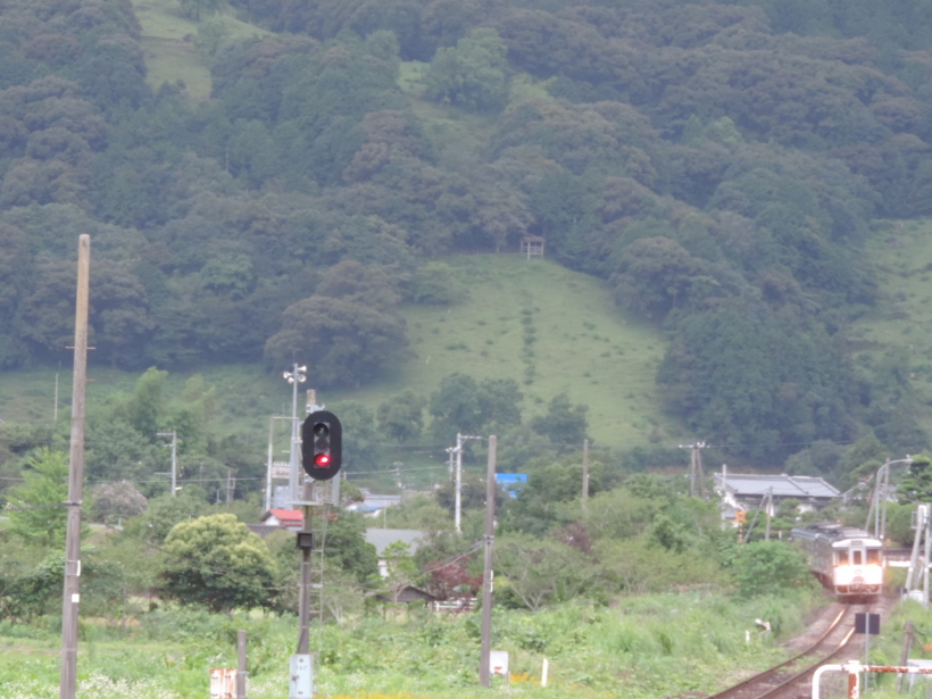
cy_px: 385
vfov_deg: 6.4
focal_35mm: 231
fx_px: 6219
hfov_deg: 8.6
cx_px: 392
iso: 360
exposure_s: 1/125
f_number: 4.6
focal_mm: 33
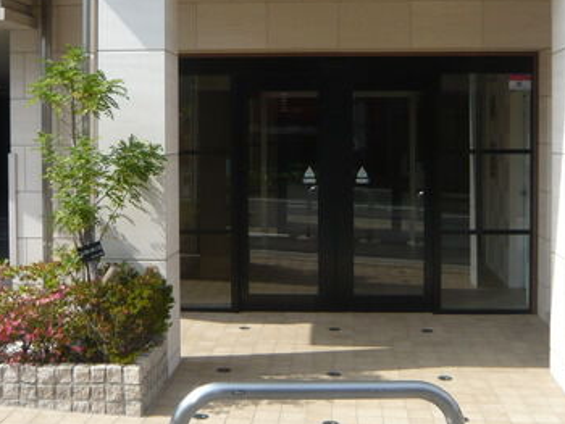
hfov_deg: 39.5
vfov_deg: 30.2
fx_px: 784
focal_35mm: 48
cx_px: 323
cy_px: 174
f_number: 2.8
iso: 100
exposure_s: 1/800
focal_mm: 4.6
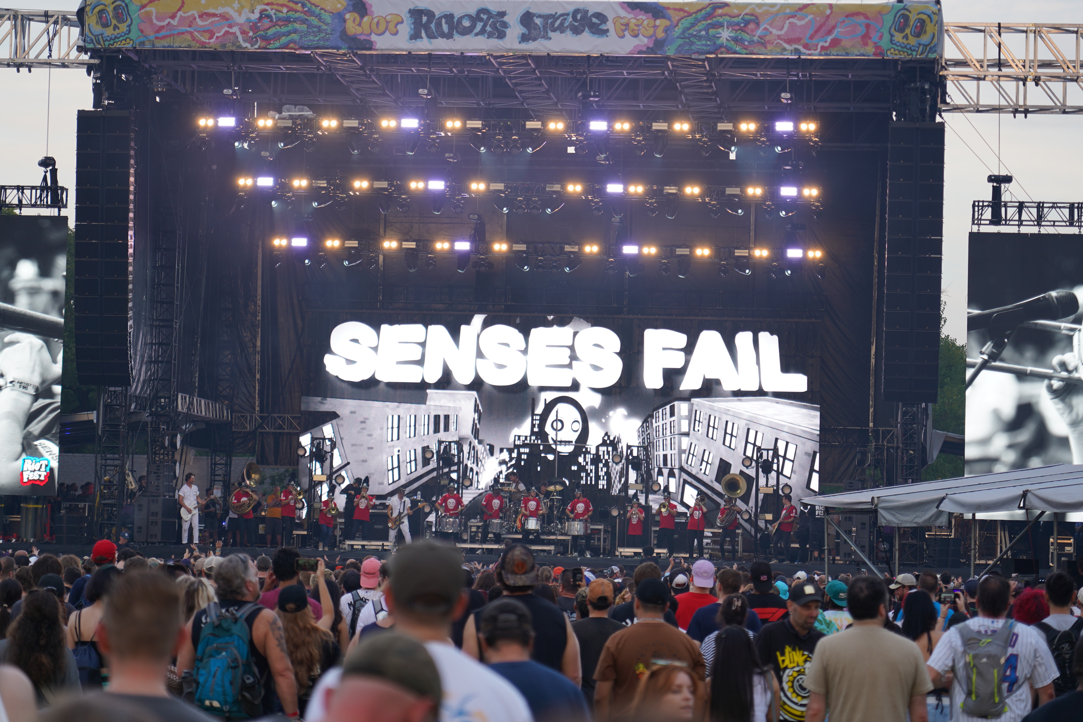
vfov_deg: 13.0
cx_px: 542
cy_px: 361
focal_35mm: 105
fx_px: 3159
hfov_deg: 19.5
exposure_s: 1/125
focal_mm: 105
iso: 160
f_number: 4
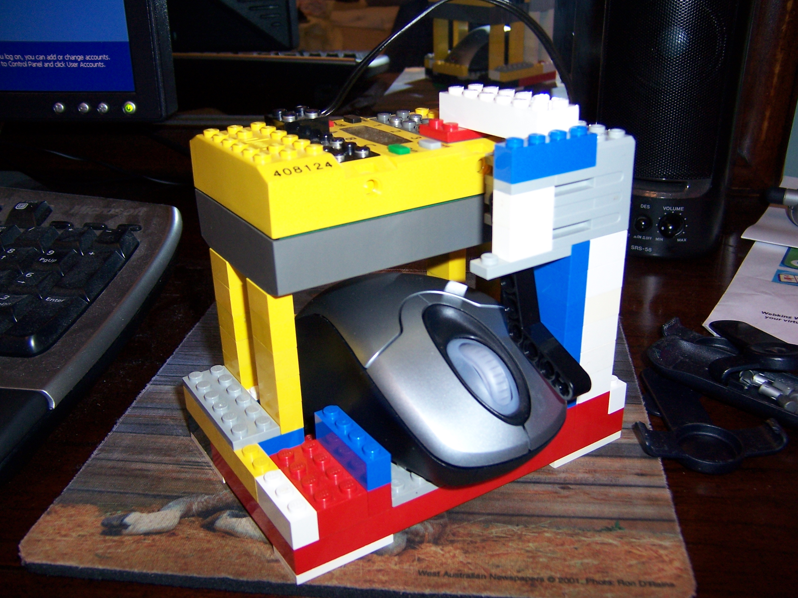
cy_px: 299
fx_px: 761
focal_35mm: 33
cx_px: 399
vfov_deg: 42.9
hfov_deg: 55.4
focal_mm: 5.5
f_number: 2.8
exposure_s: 1/60
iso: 140
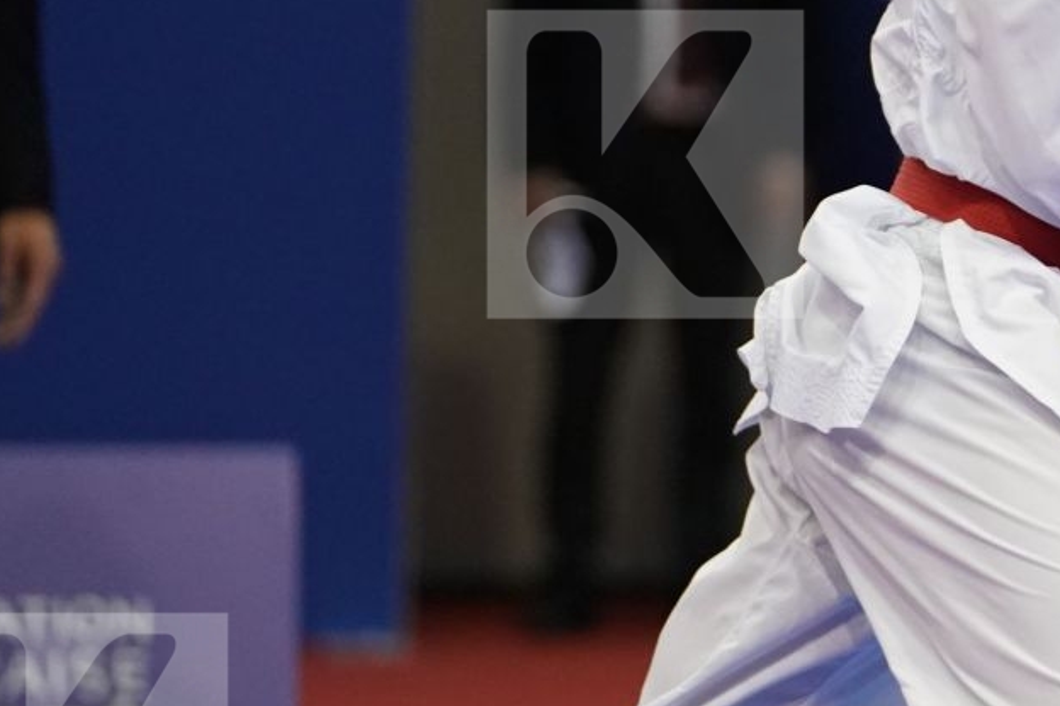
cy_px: 165
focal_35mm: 424
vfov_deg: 3.2
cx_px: 1221
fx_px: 12483
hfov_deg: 4.8
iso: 4000
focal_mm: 147
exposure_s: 1/1000
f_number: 2.8
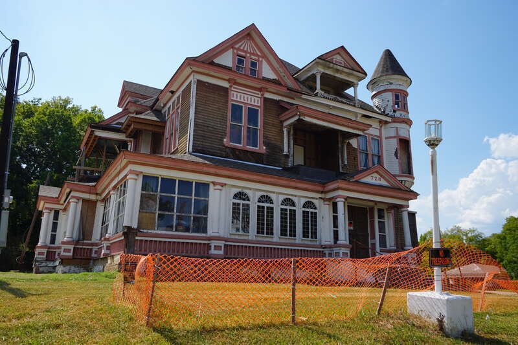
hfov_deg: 64.6
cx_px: 259
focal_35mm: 28
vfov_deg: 45.7
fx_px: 410
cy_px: 172
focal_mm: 19
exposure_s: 1/125
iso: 100
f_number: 11
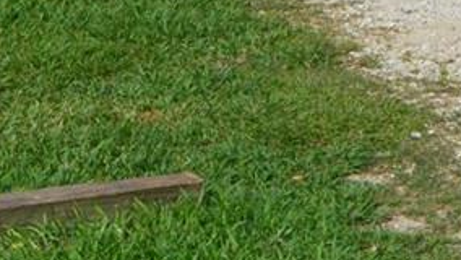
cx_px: 505
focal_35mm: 226
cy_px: -288
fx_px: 2764
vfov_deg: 5.3
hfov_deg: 9.4
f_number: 11
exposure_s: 1/500
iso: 400
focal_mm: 20
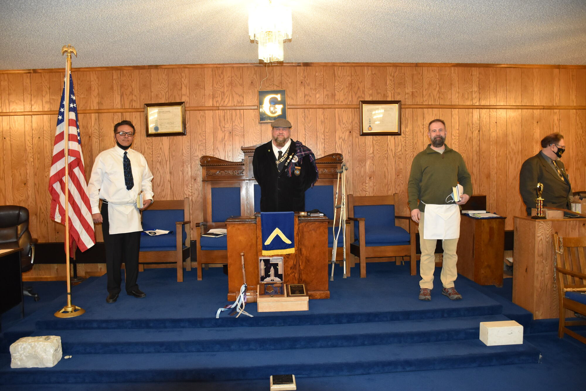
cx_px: 293
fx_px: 439
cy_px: 196
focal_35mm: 27
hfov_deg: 67.4
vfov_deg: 47.9
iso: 1800
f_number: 3.5
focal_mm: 18
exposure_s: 1/60
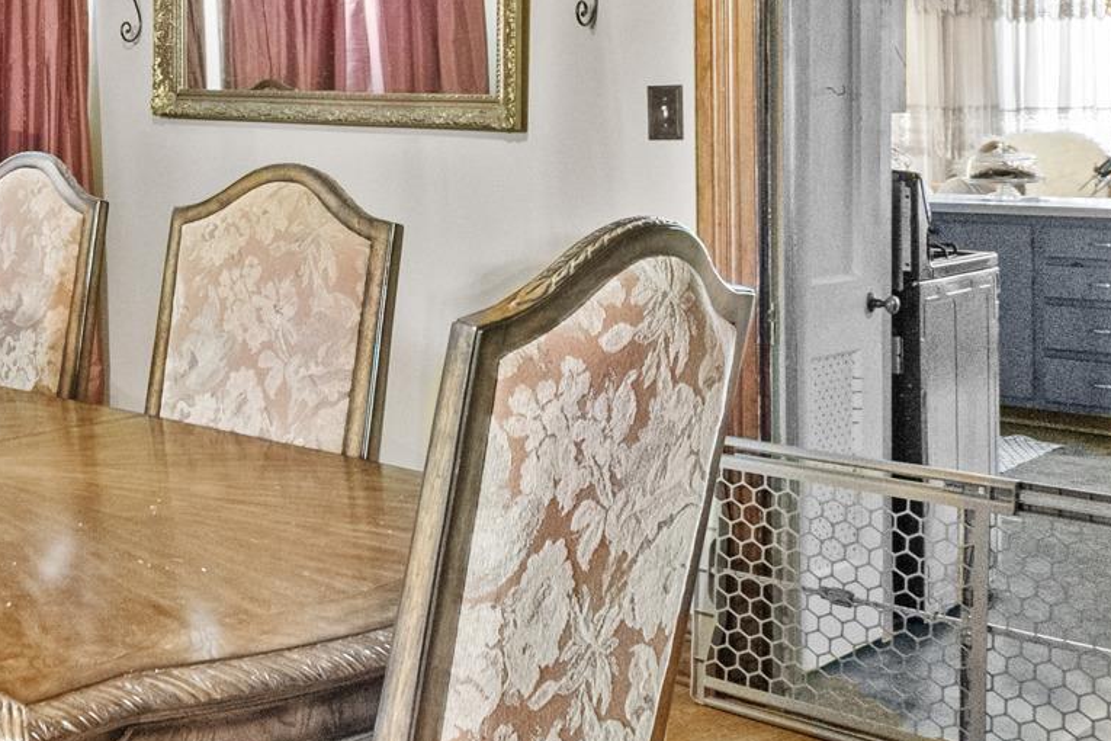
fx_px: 1512
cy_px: 136
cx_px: -74
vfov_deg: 26.9
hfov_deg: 35.3
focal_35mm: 49
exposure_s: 1.5
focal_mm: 10
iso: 1600
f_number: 4.5
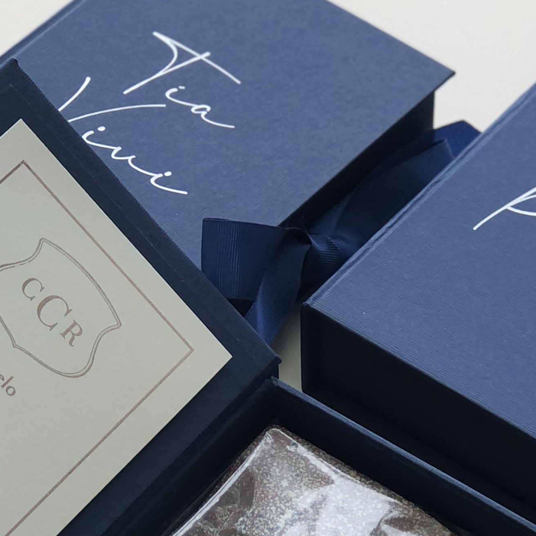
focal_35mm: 154
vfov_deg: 11.3
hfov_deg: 11.3
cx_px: 284
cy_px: 404
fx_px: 2698
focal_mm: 6.6
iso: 25
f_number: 2.8
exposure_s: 1/64
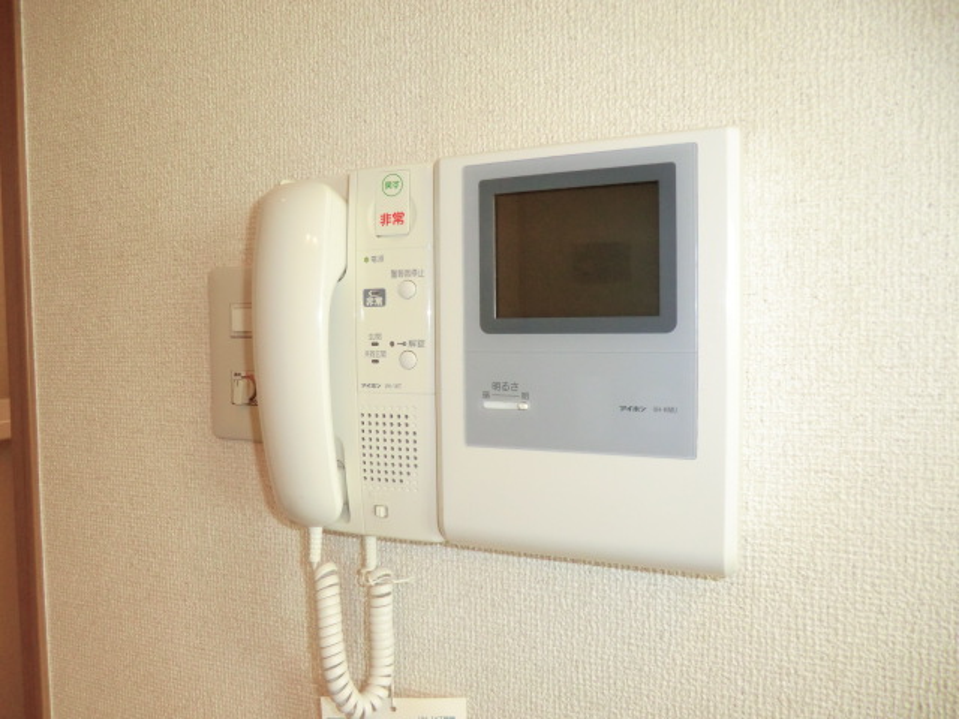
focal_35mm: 24
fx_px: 665
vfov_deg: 56.8
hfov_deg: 71.6
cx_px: 480
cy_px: 360
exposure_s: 1/60
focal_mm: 4.3
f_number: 3.2
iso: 250
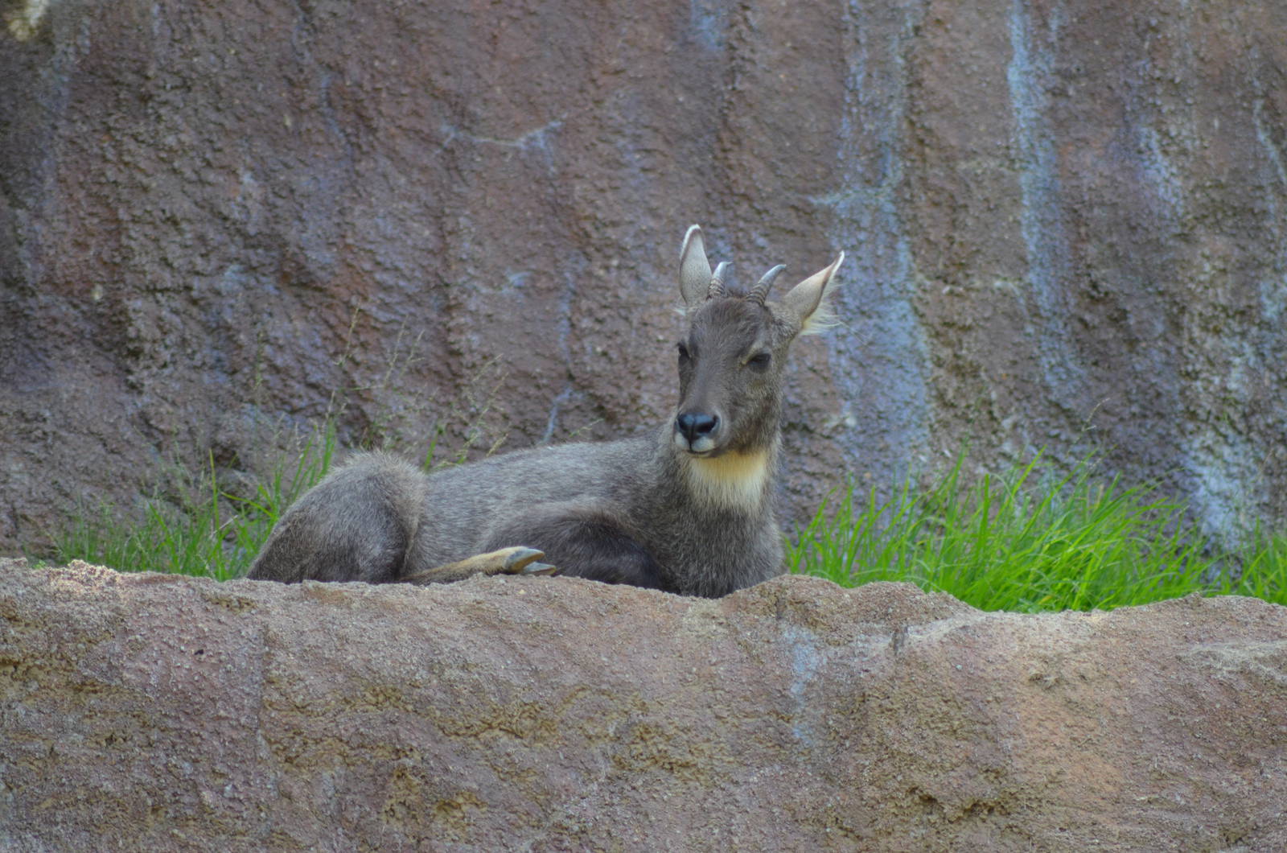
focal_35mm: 450
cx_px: 644
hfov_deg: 4.6
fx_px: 16055
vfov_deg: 3.0
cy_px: 426
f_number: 5.6
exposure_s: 1/500
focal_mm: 300
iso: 800
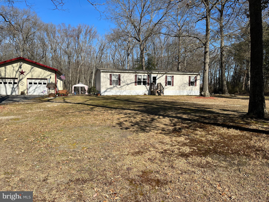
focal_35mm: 26
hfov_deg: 67.3
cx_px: 134
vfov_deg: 53.1
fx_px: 202
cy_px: 101
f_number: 1.6
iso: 50
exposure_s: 1/3311
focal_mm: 5.1
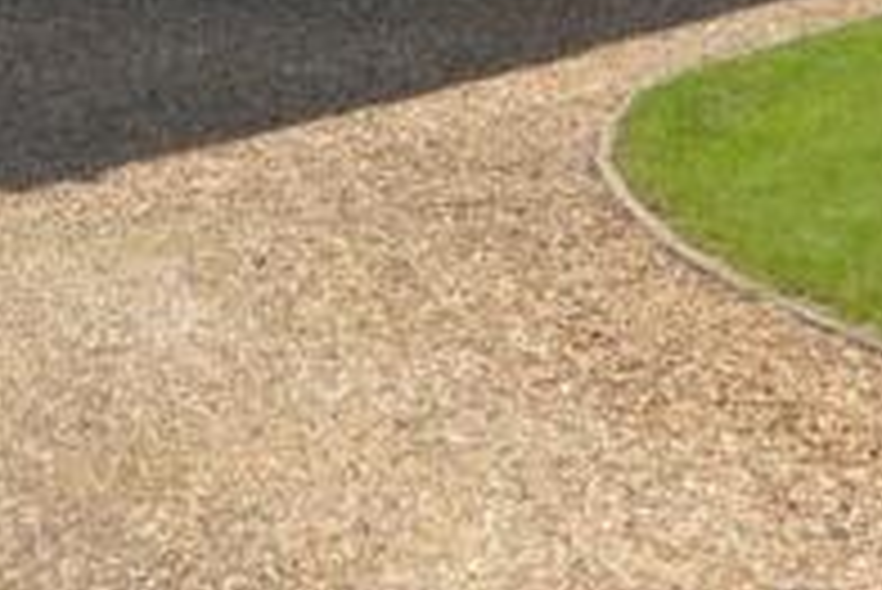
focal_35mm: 60
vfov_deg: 19.7
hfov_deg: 32.8
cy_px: -295
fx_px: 1471
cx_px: 232
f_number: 7.1
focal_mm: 12
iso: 100
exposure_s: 1/200
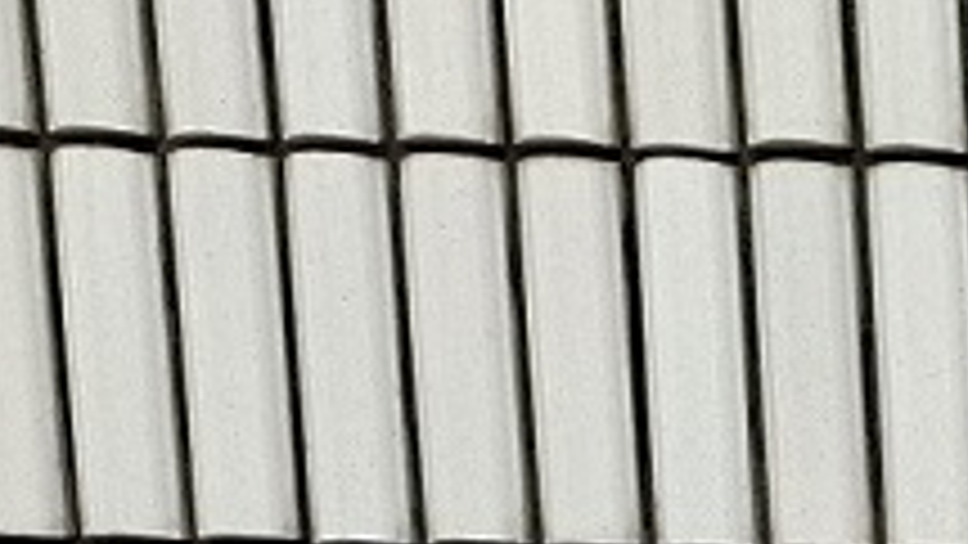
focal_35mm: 133
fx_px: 3414
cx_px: 2447
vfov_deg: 8.1
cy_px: 1490
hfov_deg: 12.2
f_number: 1.8
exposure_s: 1/167
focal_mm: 5.54
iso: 50
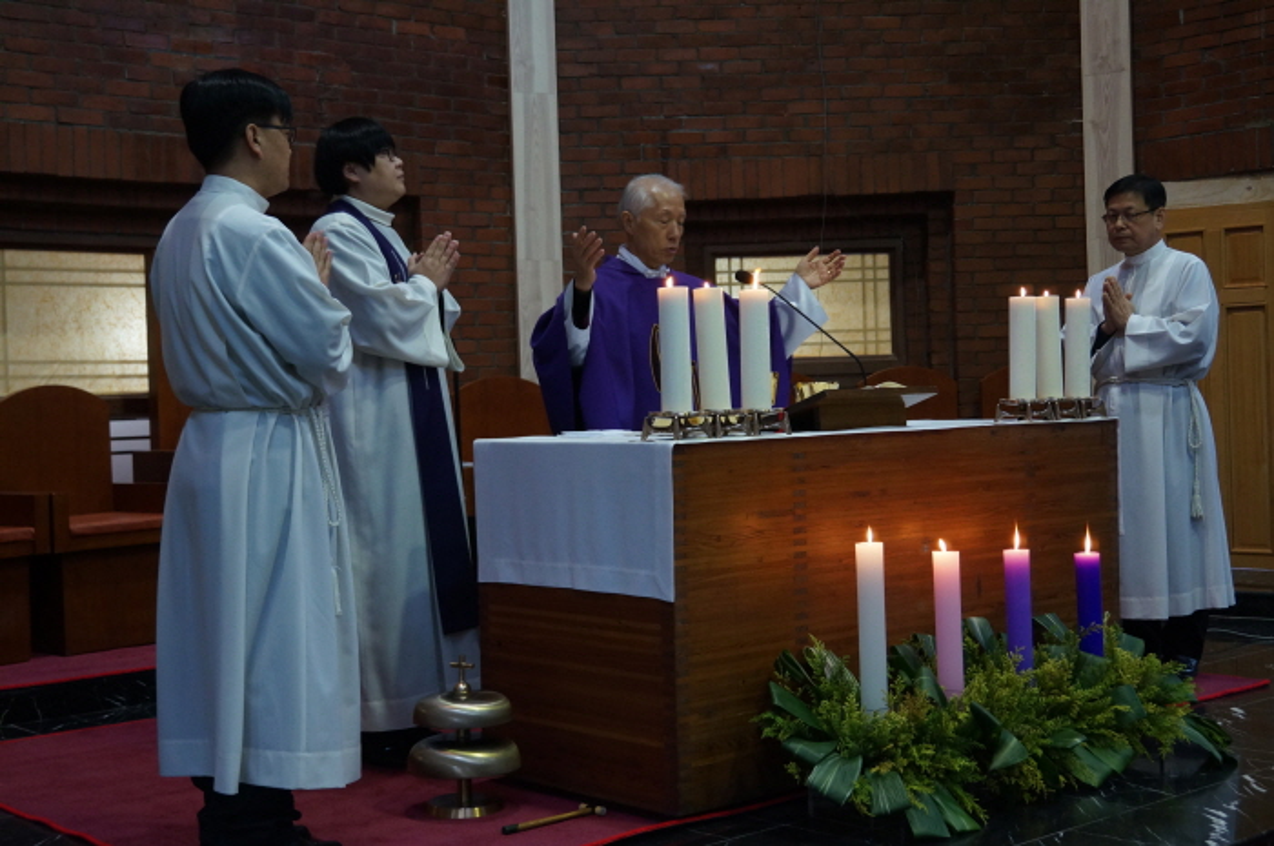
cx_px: 637
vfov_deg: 28.0
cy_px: 423
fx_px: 1697
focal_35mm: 48
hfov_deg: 41.2
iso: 1250
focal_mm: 32
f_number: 4.5
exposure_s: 1/60
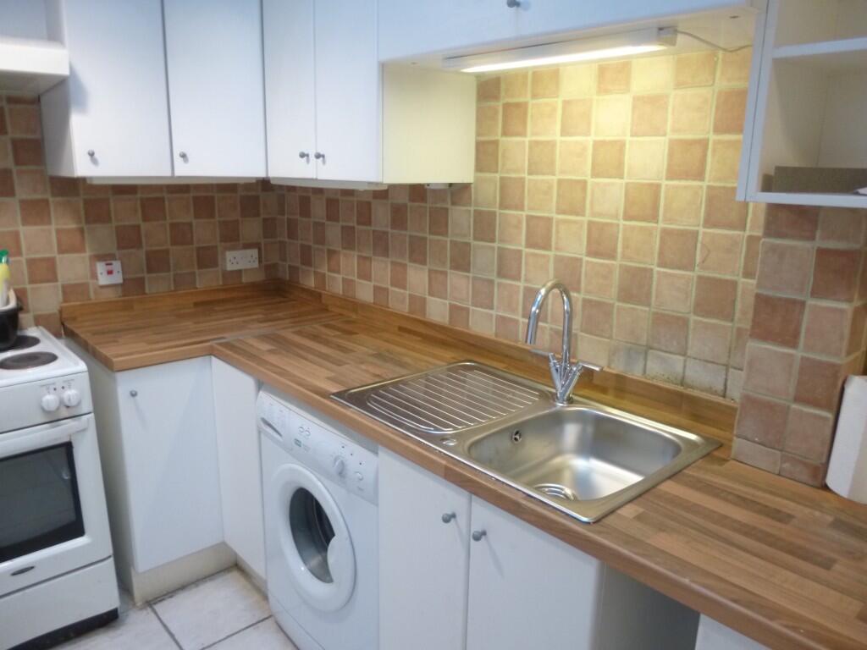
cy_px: 325
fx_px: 626
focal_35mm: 25
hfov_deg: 69.4
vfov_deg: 54.9
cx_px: 434
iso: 200
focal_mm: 4.5
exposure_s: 1/8
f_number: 3.1
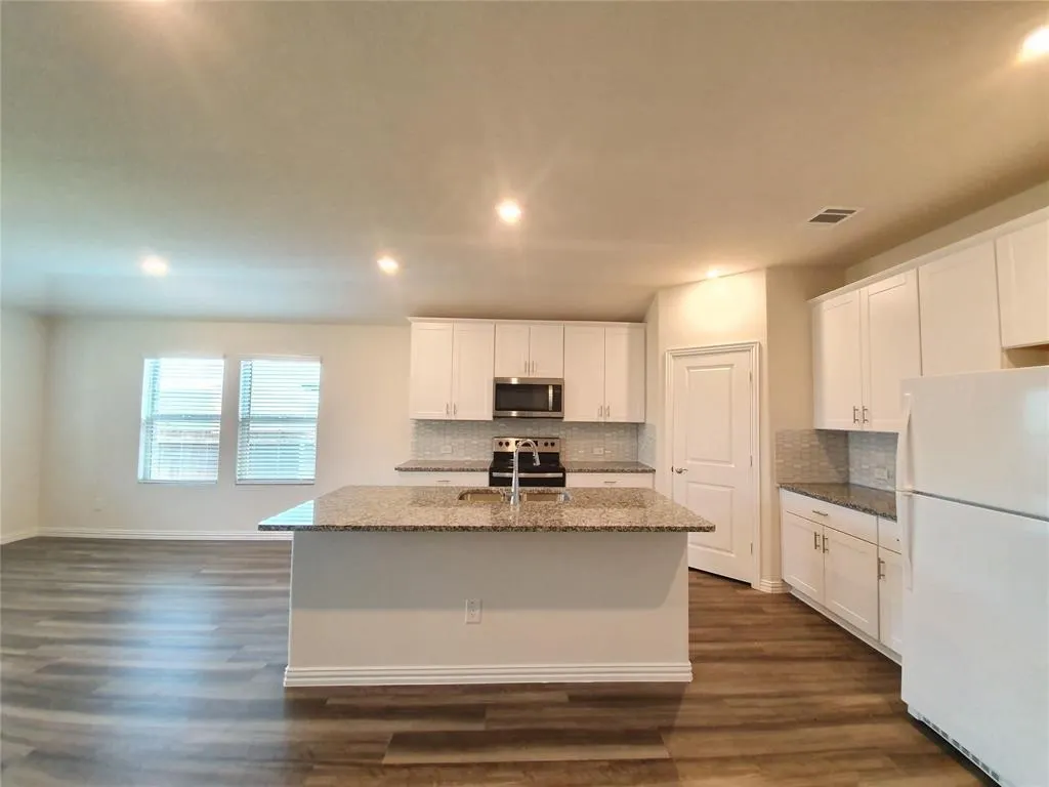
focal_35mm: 13
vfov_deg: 89.9
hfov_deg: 106.2
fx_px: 394
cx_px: 524
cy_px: 394
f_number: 2.2
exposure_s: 1/60
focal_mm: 1.8
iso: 320
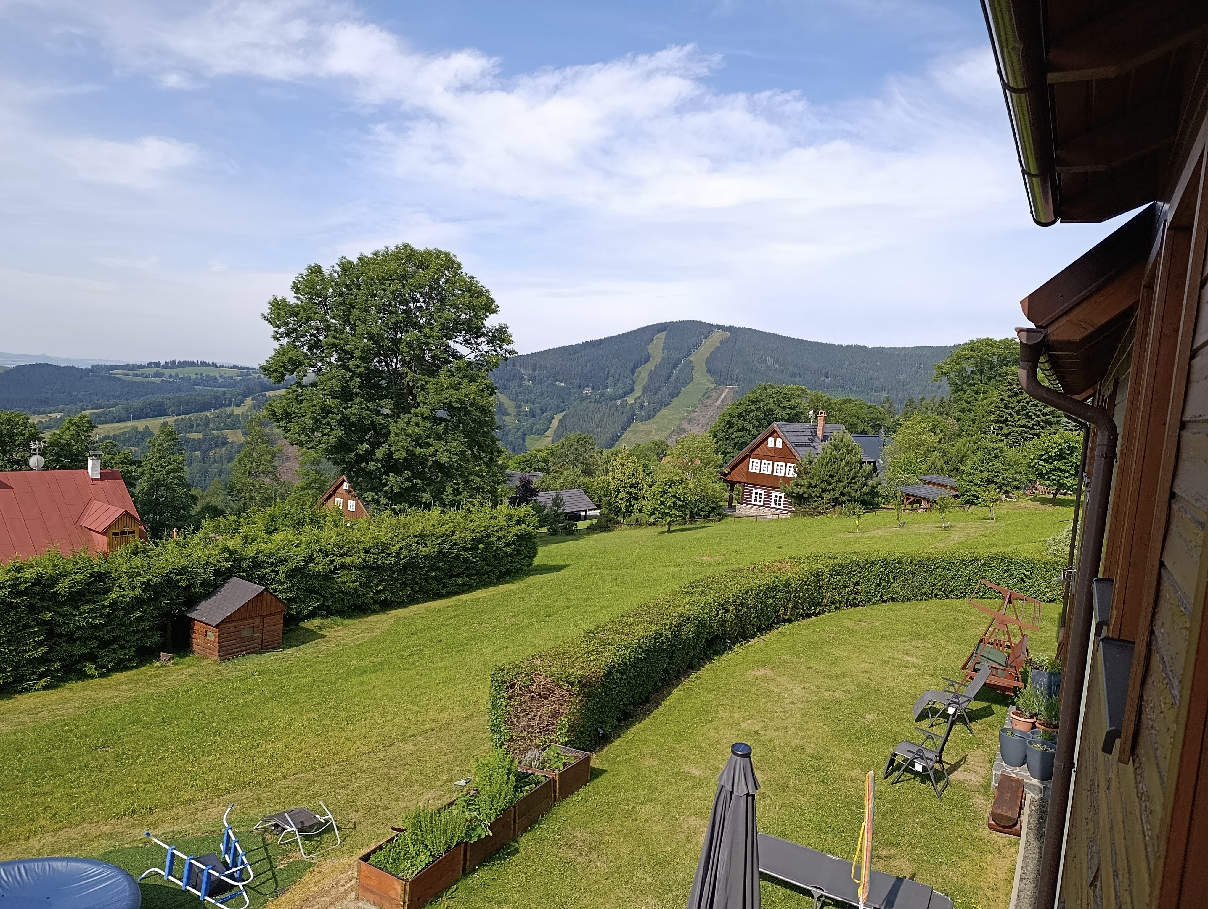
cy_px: 454
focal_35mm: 23
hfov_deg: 73.8
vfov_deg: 59.0
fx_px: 804
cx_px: 604
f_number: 1.65
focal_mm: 6.11
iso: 50
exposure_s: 1/526
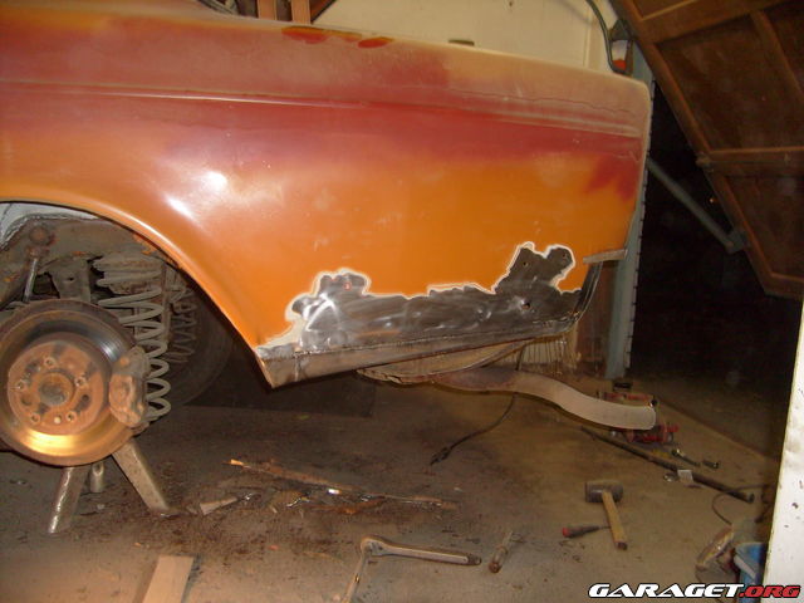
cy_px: 302
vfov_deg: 40.7
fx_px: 813
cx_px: 402
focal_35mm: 35
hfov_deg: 52.6
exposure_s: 1/45
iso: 100
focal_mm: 5.8
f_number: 2.8
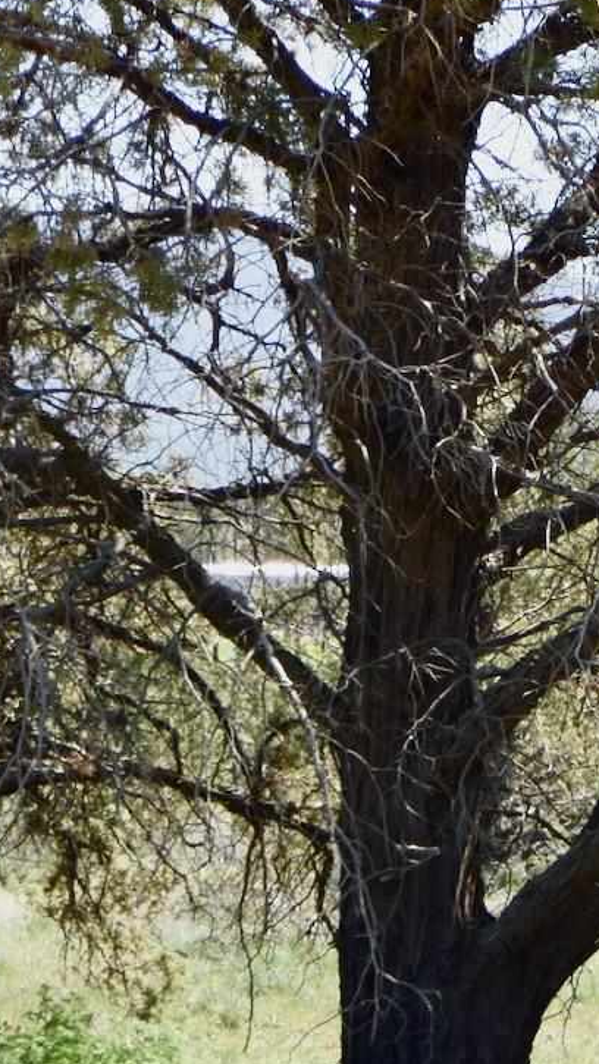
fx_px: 3669
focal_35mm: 130
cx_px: 832
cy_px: 591
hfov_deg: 9.1
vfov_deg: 16.5
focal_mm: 24
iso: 200
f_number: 4.5
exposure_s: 1/640
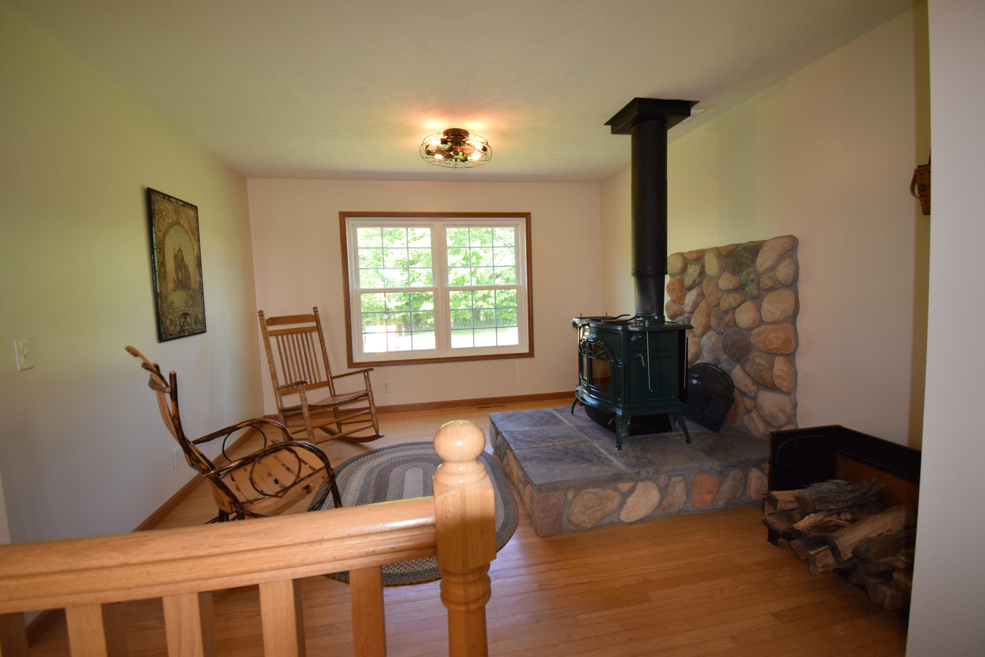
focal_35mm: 15
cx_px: 492
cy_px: 328
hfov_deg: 100.4
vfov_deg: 77.3
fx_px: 410
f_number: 5
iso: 800
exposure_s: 1/100
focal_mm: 10
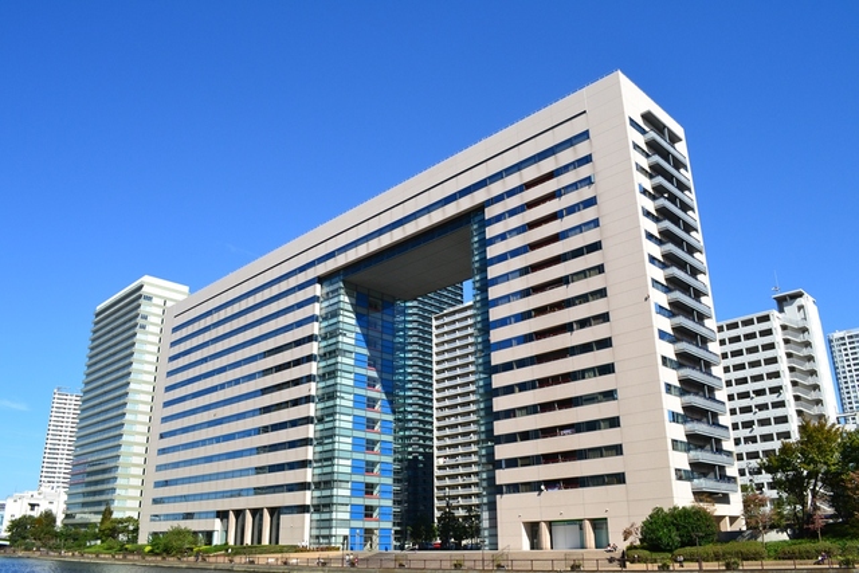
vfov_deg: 48.0
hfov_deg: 67.4
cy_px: 286
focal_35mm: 27
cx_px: 430
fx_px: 644
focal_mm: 18
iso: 400
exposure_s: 1/400
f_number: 11
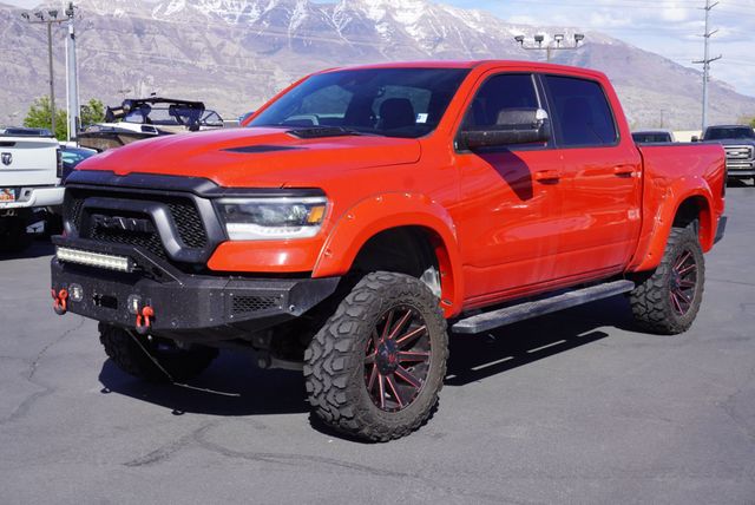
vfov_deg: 30.9
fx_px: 913
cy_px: 252
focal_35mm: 44
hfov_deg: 44.9
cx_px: 378
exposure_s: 1/125
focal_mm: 29
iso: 100
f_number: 10
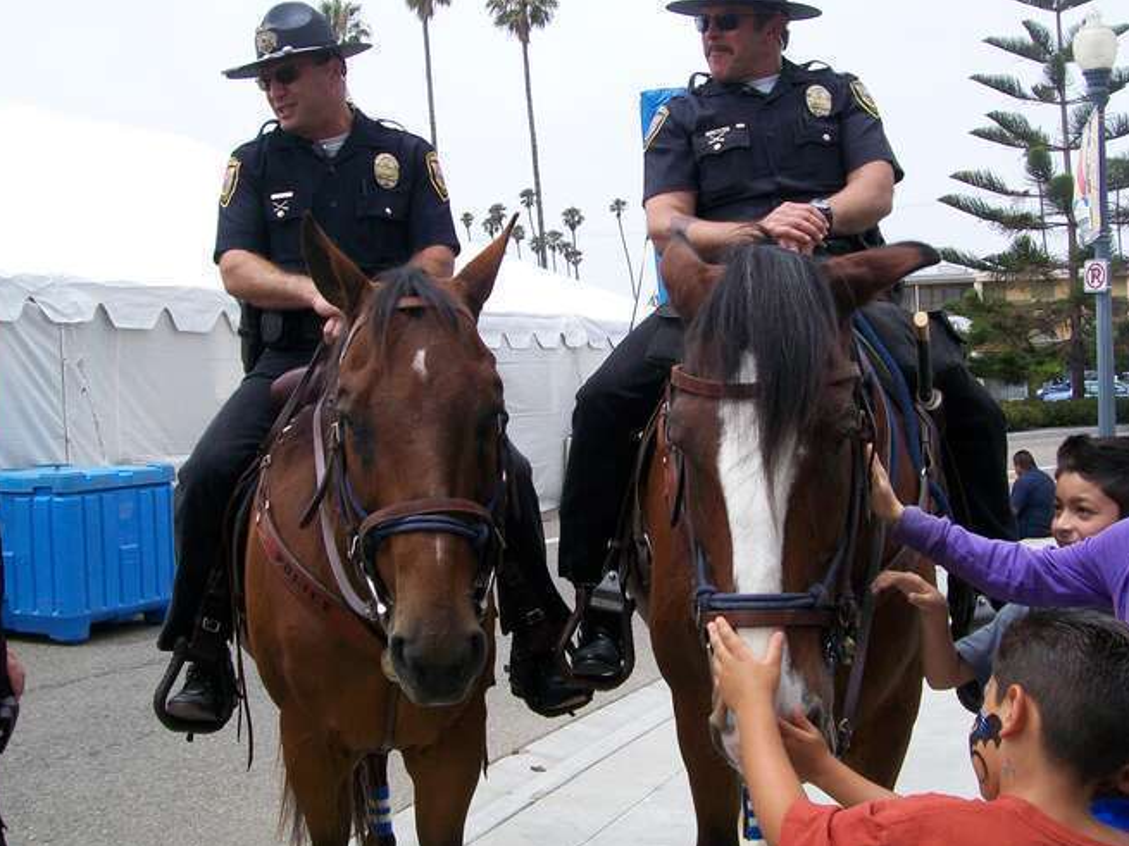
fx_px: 1435
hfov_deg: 42.9
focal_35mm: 44
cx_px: 643
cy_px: 393
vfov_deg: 32.9
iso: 64
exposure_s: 1/400
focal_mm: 6
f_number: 4.8
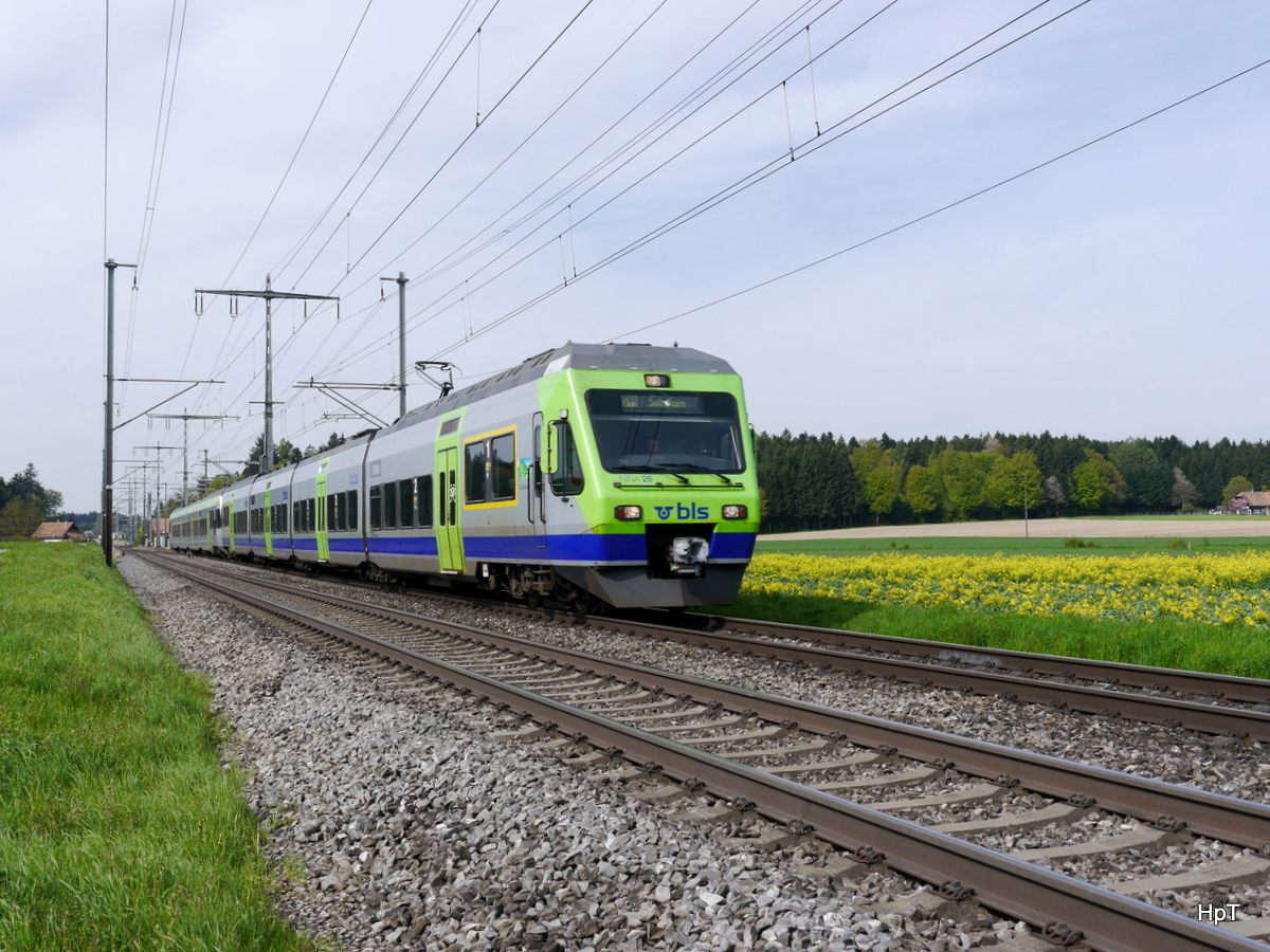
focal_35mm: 38
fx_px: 1394
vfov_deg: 37.7
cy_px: 476
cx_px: 635
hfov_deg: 49.0
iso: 160
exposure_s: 1/320
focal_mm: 19
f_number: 8
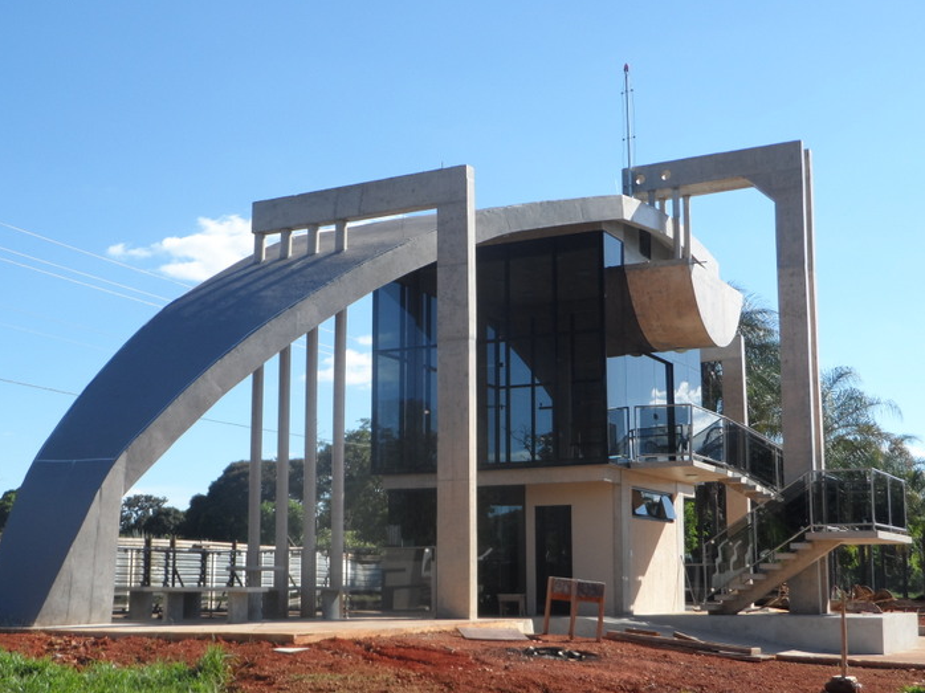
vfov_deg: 30.8
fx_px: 1255
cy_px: 391
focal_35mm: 47
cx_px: 459
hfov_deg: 40.4
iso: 80
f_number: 3.7
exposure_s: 1/500
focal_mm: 6.8
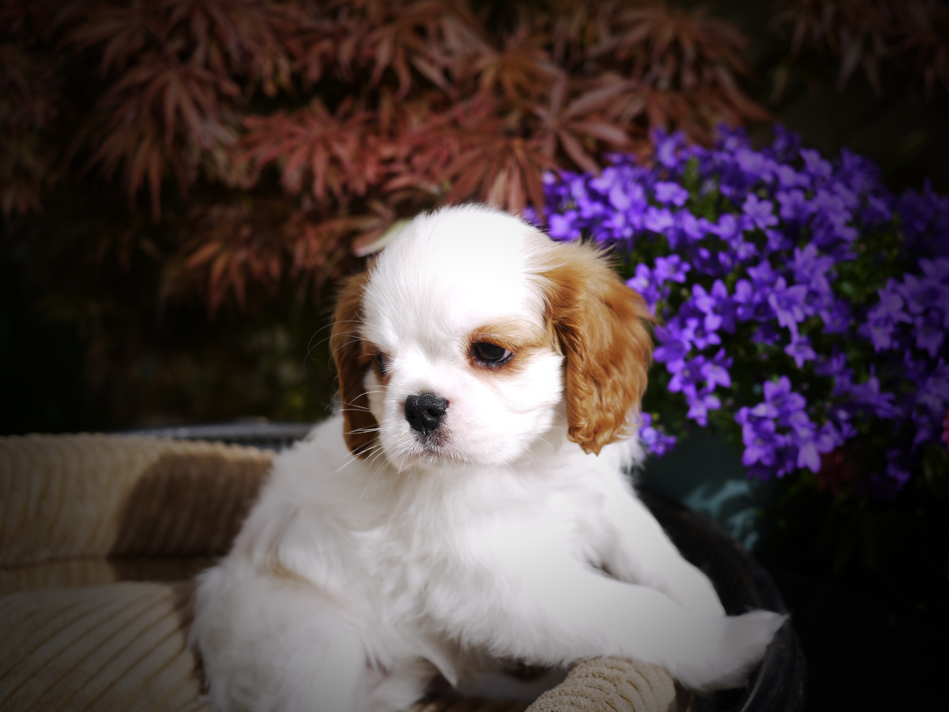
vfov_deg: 36.0
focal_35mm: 40
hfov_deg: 46.8
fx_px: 1097
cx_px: 474
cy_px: 356
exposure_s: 1/1600
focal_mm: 20
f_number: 2.5
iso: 160
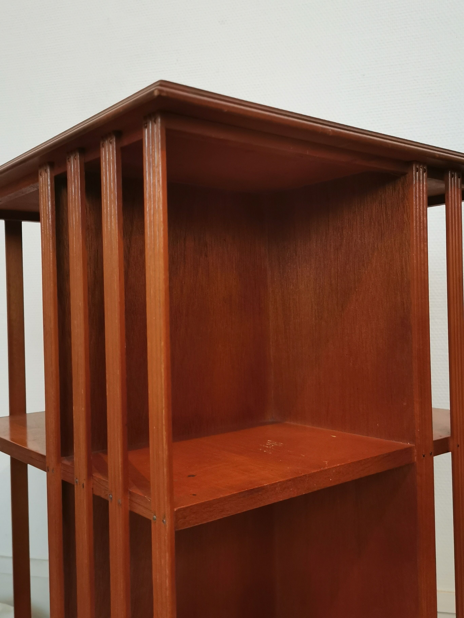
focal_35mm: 35
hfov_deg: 40.7
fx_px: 626
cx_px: 232
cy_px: 309
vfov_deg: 52.6
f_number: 1.8
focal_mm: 5.58
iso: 320
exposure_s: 1/33.3
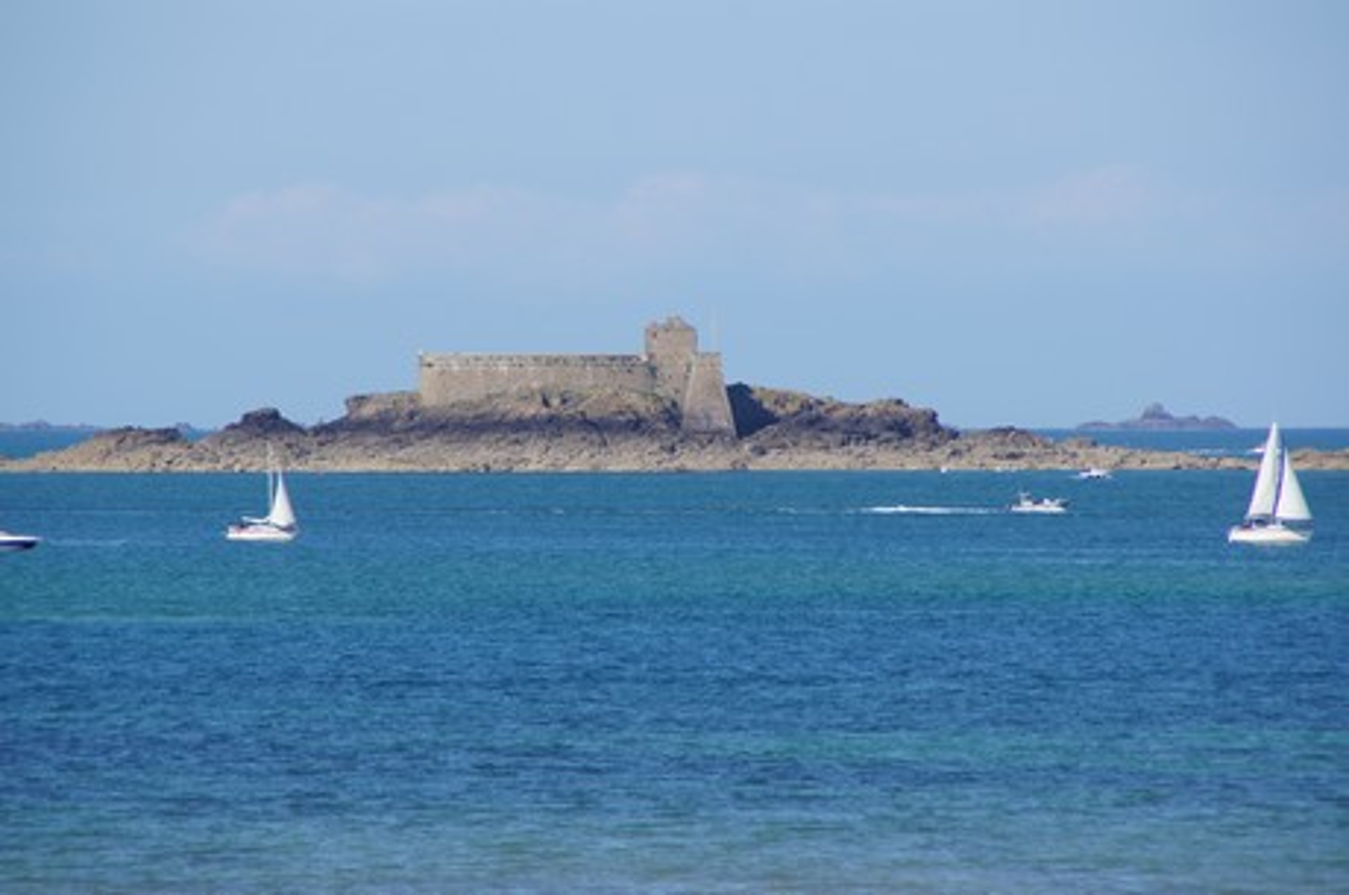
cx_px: 674
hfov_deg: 6.9
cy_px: 448
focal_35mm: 300
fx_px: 11222
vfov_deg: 4.6
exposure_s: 1/320
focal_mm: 200
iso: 100
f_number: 8
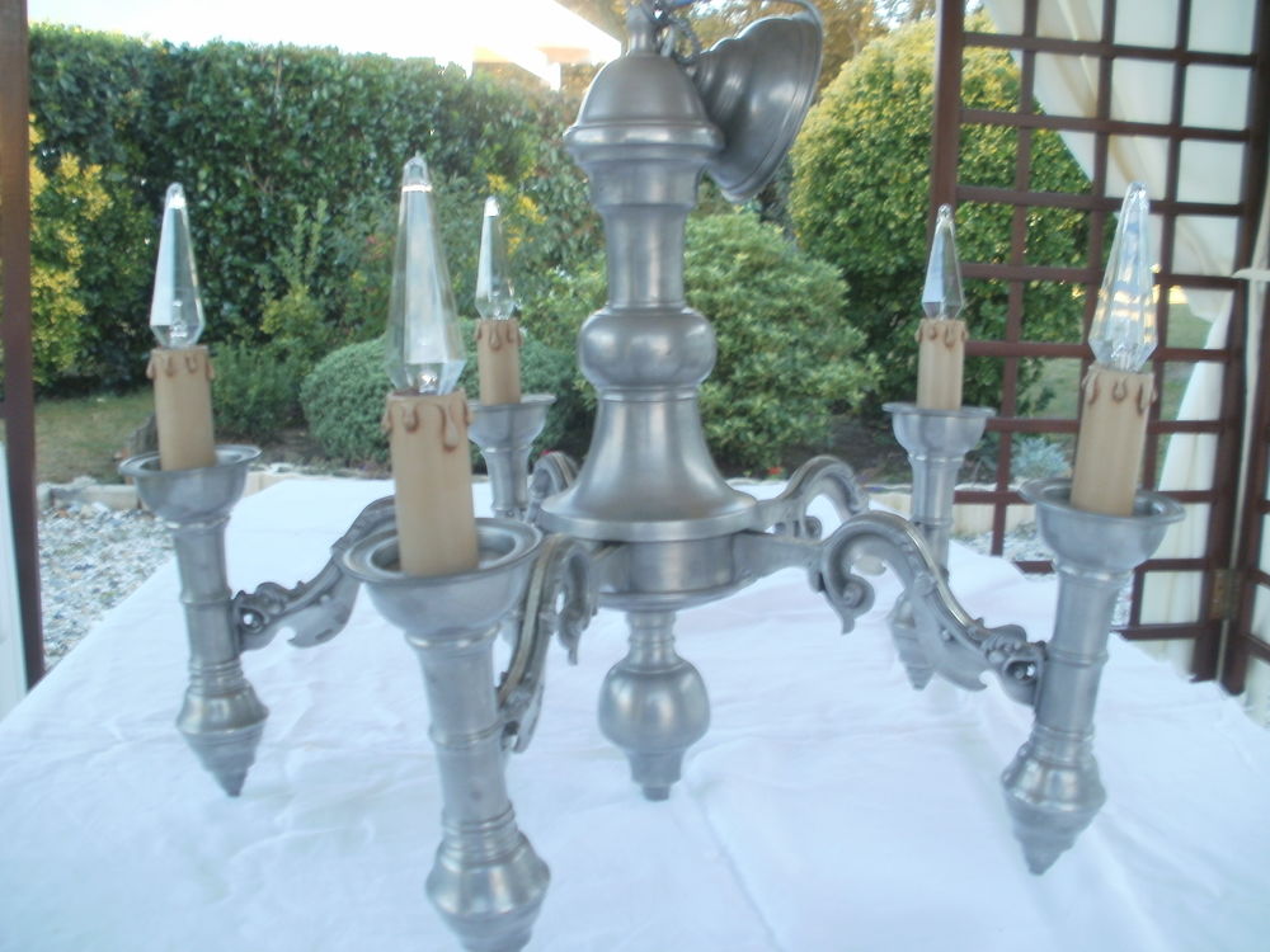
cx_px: 635
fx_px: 1321
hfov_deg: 51.4
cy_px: 476
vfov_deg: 39.7
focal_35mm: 36
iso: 100
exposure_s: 1/50
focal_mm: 6.3
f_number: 3.5
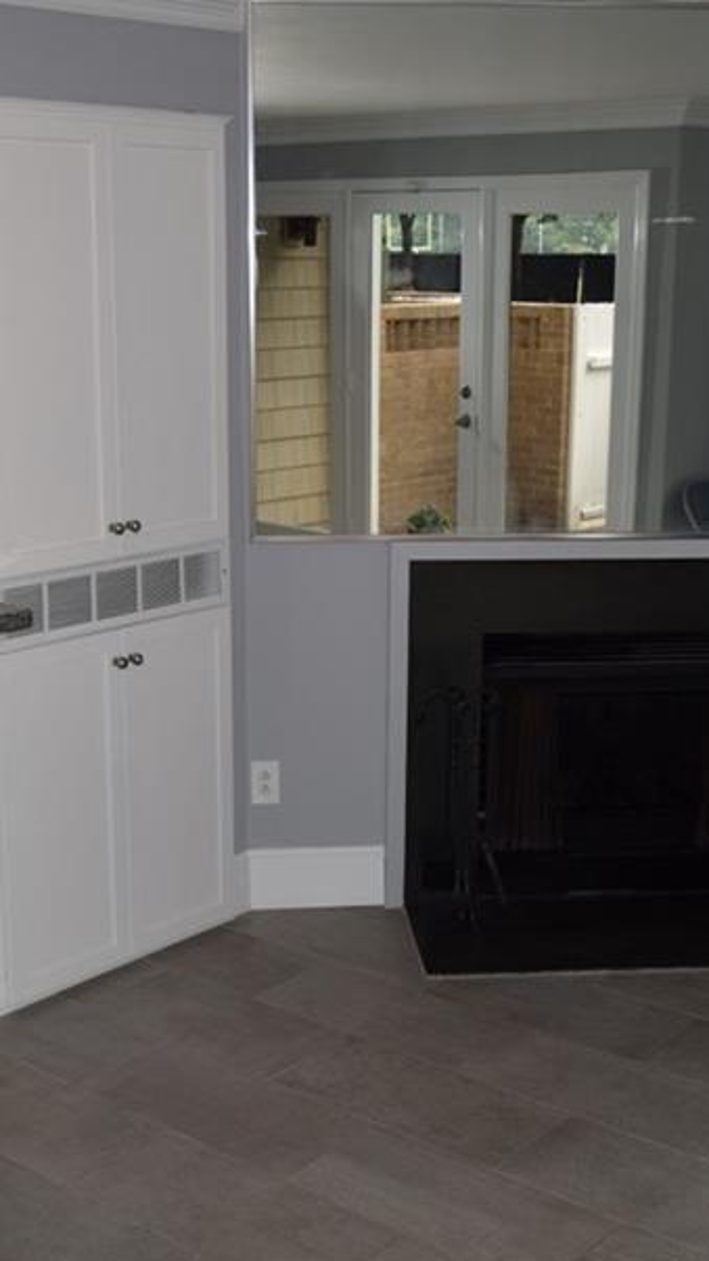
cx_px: 268
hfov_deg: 24.8
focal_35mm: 48
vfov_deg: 42.9
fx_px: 1605
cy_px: 680
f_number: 3.5
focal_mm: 18
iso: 100
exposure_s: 1/200
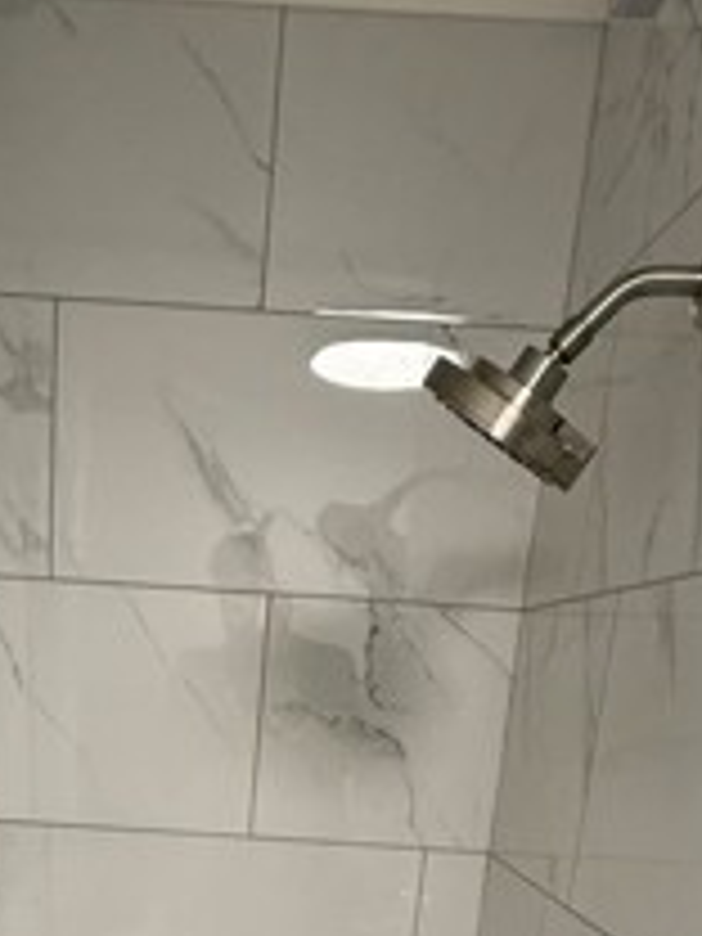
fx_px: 1163
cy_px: 1076
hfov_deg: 33.0
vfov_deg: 35.9
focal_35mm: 43
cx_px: 184
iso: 250
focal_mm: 2.22
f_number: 2.2
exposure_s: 1/120
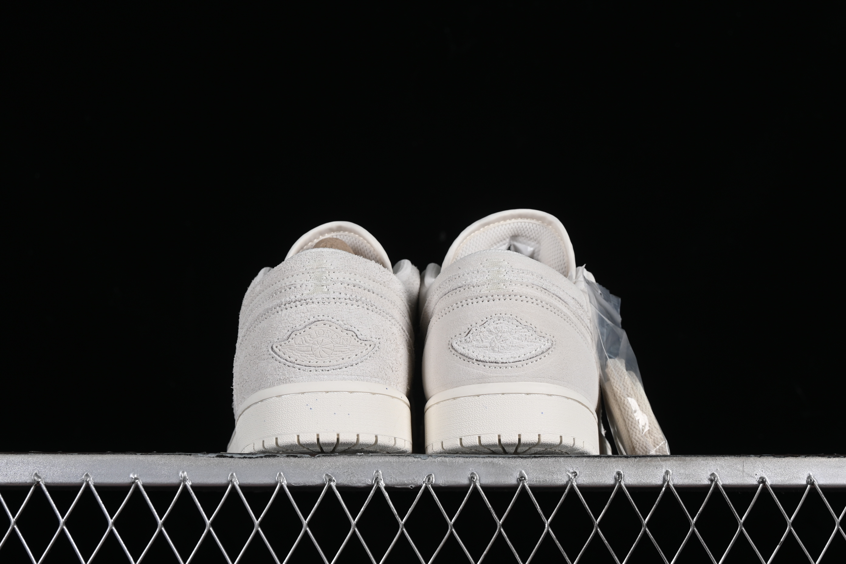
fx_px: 1762
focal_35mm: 75
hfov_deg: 27.0
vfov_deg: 18.2
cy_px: 282
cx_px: 423
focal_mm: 50
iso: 160
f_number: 8
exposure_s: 1/80
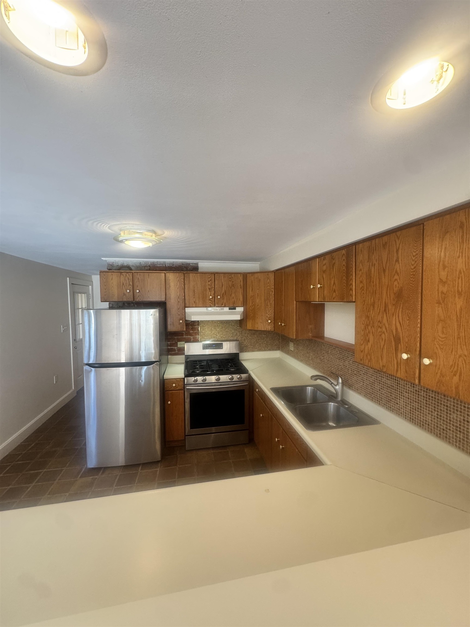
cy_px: 314
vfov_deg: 102.1
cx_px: 235
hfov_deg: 85.7
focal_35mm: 14
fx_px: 253
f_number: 2.2
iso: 200
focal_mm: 2.22
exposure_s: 1/120
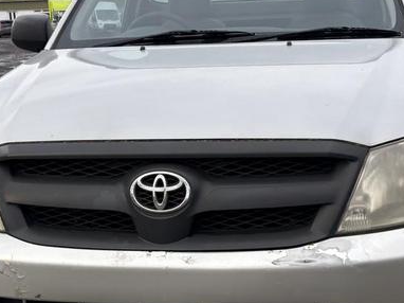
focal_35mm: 61
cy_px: 191
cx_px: 213
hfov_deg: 31.7
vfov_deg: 23.9
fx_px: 711
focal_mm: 5.96
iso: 50
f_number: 1.6
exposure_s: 1/782
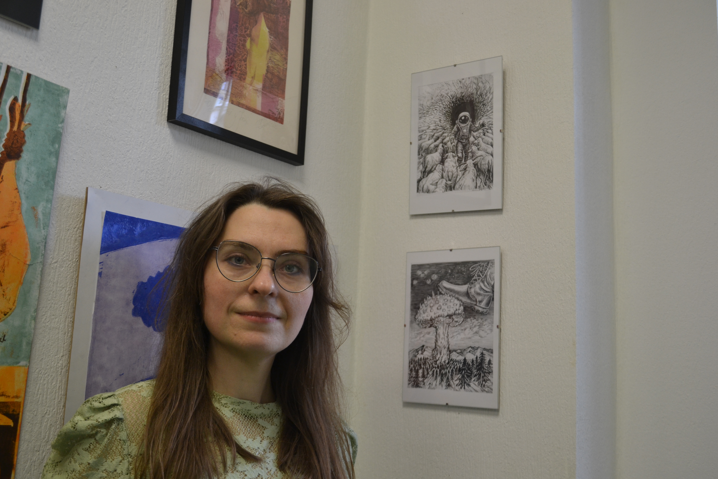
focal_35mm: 36
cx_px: 359
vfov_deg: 36.9
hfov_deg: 53.1
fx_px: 718
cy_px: 240
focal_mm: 24
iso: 400
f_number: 4
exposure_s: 1/50
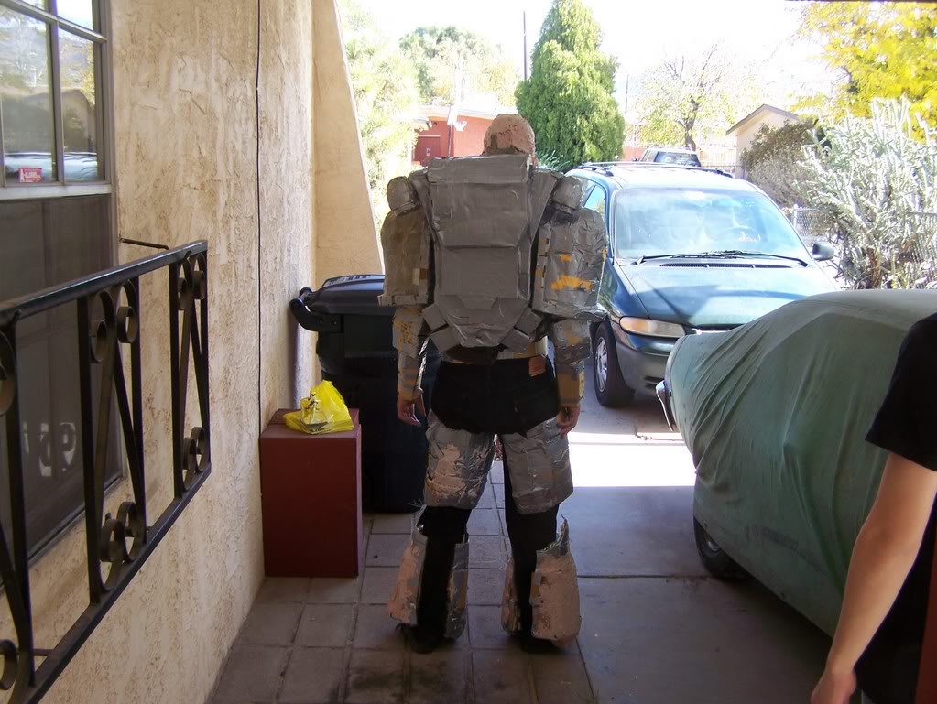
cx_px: 468
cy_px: 352
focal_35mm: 38
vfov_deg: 37.8
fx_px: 1029
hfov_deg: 48.9
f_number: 2.8
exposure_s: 1/100
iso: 80
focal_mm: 6.3
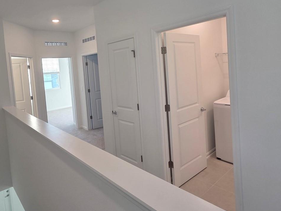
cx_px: 118
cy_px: 79
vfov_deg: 60.3
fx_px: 179
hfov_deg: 75.8
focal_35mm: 22
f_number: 2.2
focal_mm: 2.2
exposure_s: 1/120
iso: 125
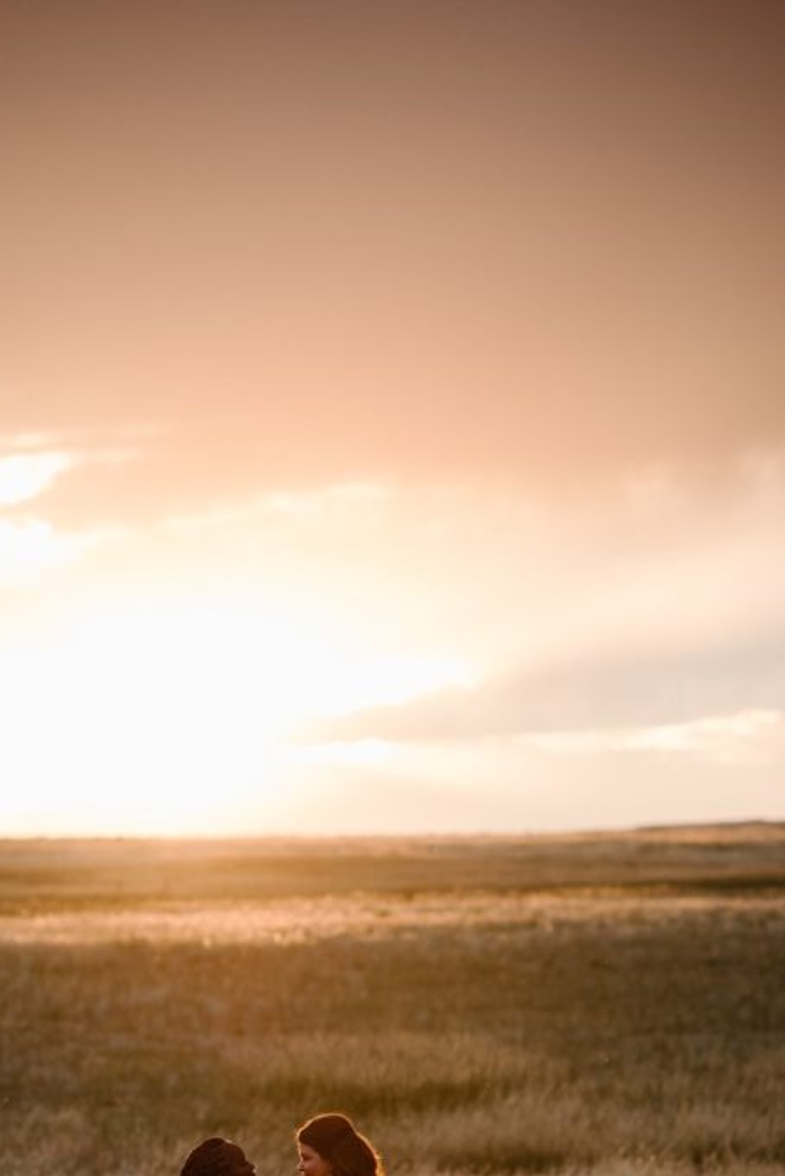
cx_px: 329
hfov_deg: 10.7
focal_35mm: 128
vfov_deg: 15.9
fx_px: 4182
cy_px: 873
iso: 320
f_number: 2
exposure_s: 1/640
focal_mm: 85
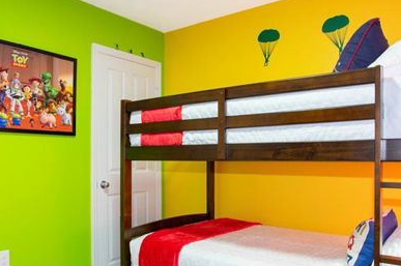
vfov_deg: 42.1
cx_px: 180
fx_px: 345
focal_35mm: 31
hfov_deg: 60.2
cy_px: 155
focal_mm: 17
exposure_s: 1/10
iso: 1000
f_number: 11
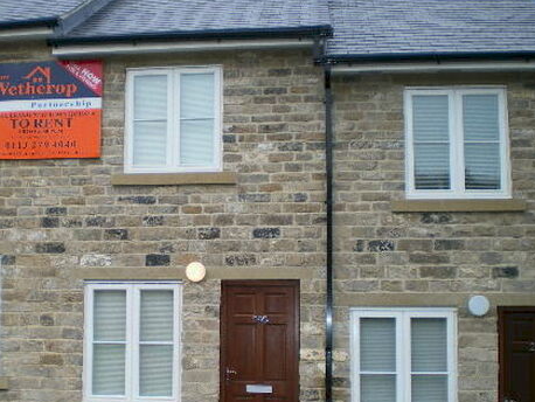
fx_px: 850
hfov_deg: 34.5
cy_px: 248
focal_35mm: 55
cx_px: 165
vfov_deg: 26.5
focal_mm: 6.3
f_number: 3.1
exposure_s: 1/200
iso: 64
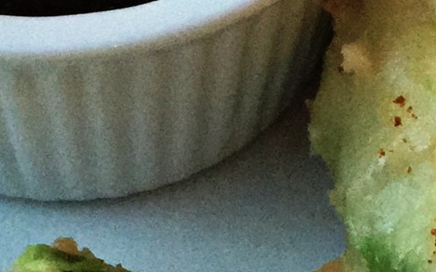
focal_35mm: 181
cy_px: 28
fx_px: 2150
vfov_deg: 7.2
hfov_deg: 11.5
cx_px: 434
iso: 320
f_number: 2.2
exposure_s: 1/15
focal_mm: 4.15
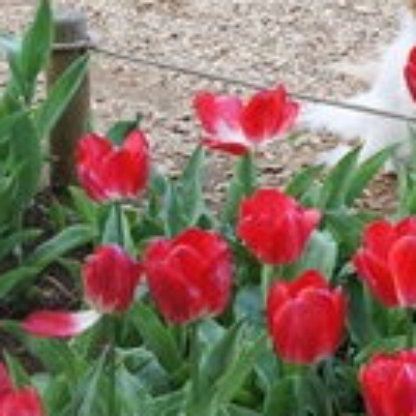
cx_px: 494
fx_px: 1849
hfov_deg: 12.5
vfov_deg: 12.4
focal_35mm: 136
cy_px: -137
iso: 200
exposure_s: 1/60
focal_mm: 26
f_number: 5.6
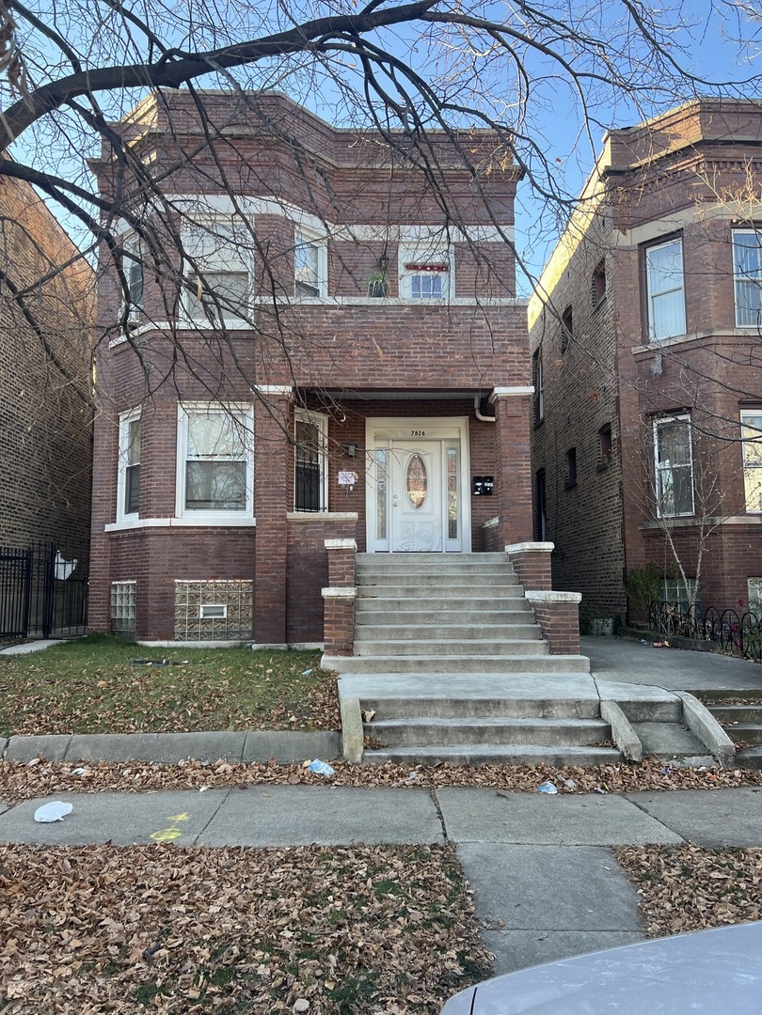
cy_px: 508
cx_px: 381
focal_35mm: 26
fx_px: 763
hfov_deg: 53.1
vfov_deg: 67.3
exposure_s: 1/340
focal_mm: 5.7
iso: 50
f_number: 1.5
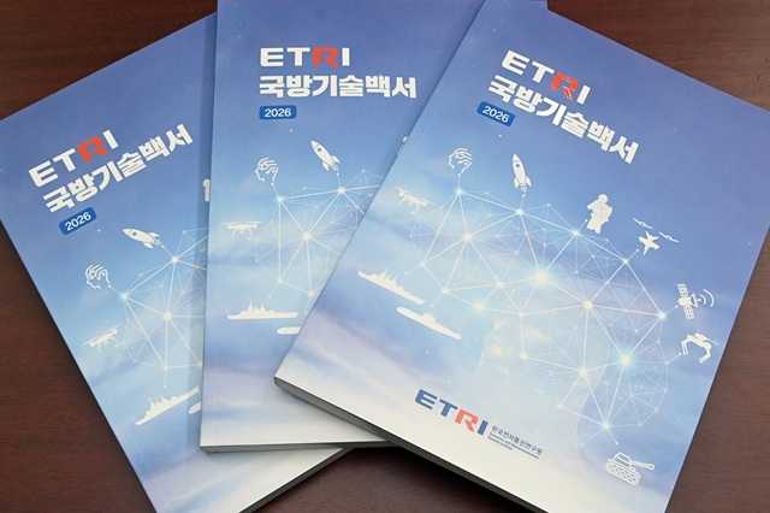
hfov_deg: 48.5
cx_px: 385
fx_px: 855
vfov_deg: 33.4
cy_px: 256
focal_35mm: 40
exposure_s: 1/60
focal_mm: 27
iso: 800
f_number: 8
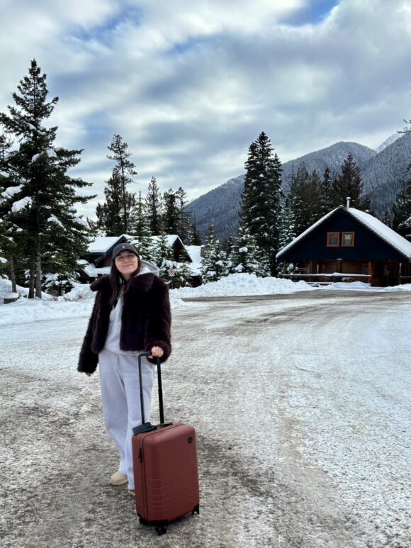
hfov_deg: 53.1
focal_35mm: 26
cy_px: 274
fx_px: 411
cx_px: 206
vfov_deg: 67.3
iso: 50
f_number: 1.6
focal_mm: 5.96
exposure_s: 1/2151
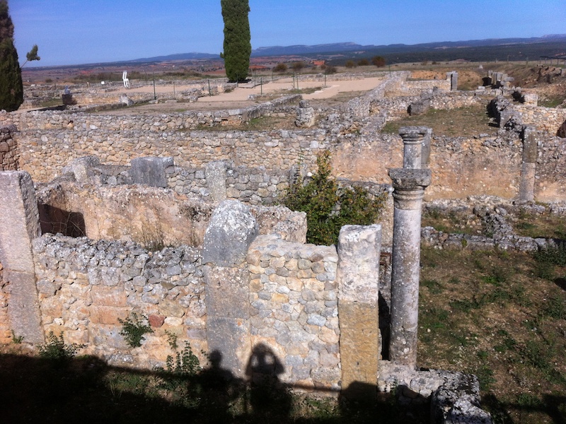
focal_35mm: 35
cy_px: 212
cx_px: 283
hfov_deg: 52.6
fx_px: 572
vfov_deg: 40.7
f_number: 2.8
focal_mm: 3.85
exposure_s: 1/2742
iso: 80
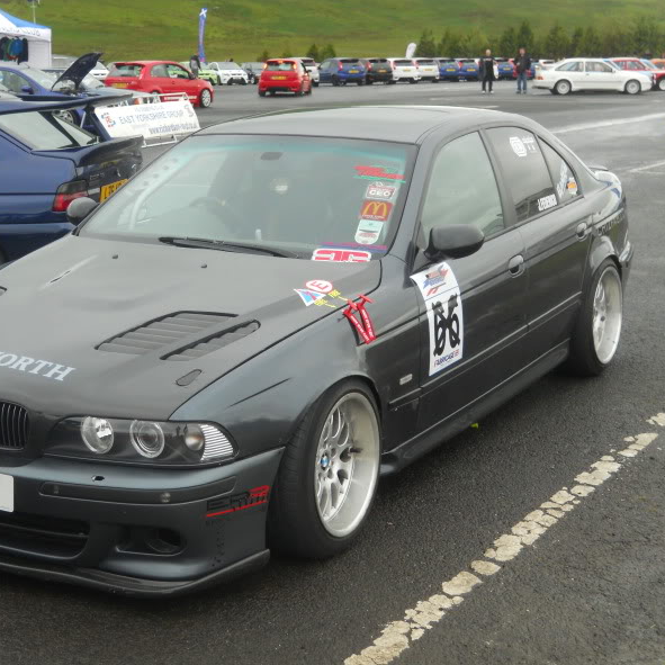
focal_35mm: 55
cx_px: 243
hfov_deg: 30.9
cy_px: 336
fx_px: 1195
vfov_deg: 31.1
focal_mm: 8.3
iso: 250
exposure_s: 1/250
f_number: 3.4
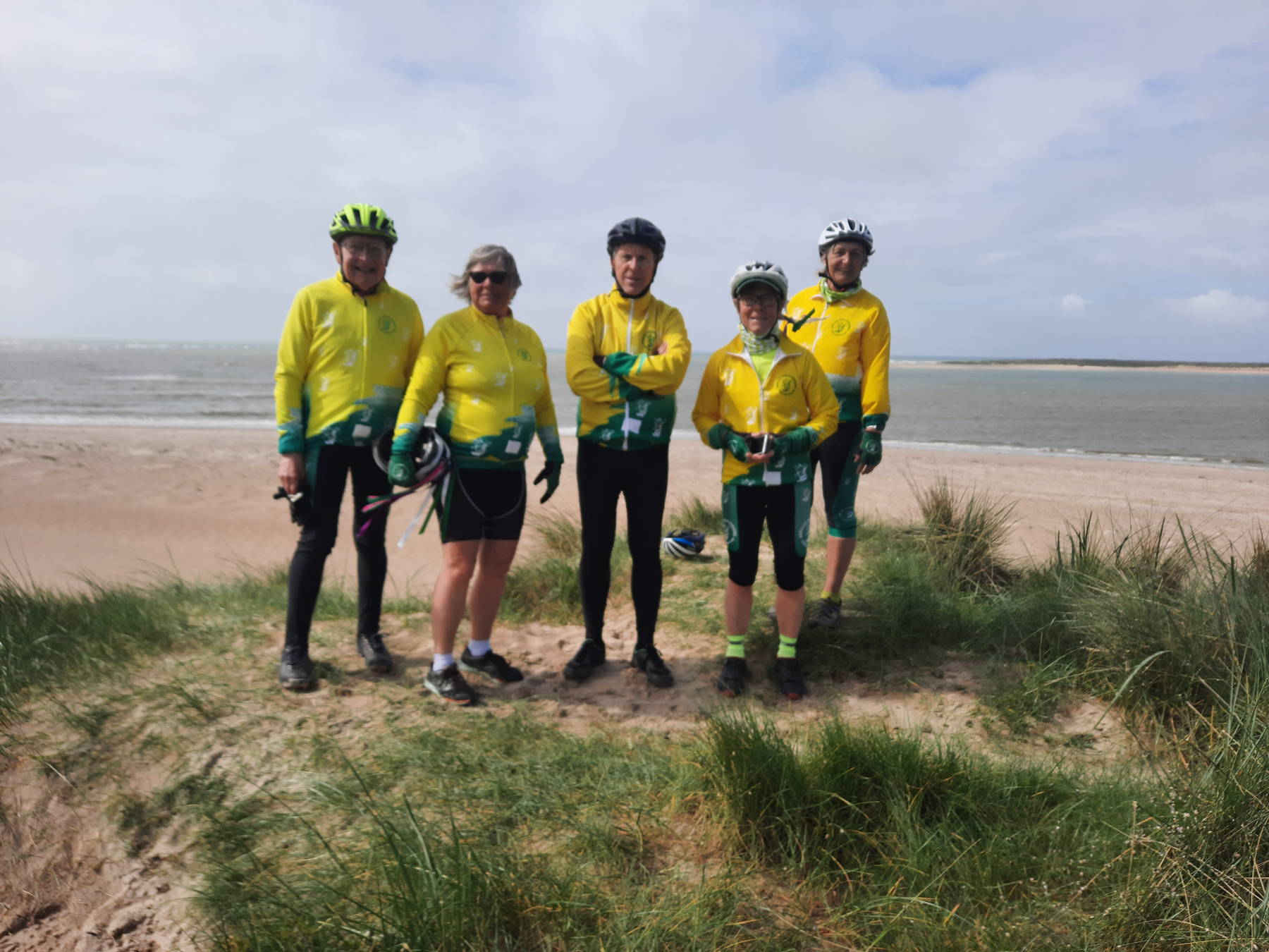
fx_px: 916
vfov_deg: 54.9
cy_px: 476
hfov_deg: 69.4
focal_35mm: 25
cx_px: 634
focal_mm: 4.6
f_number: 2
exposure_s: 1/1898
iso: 40
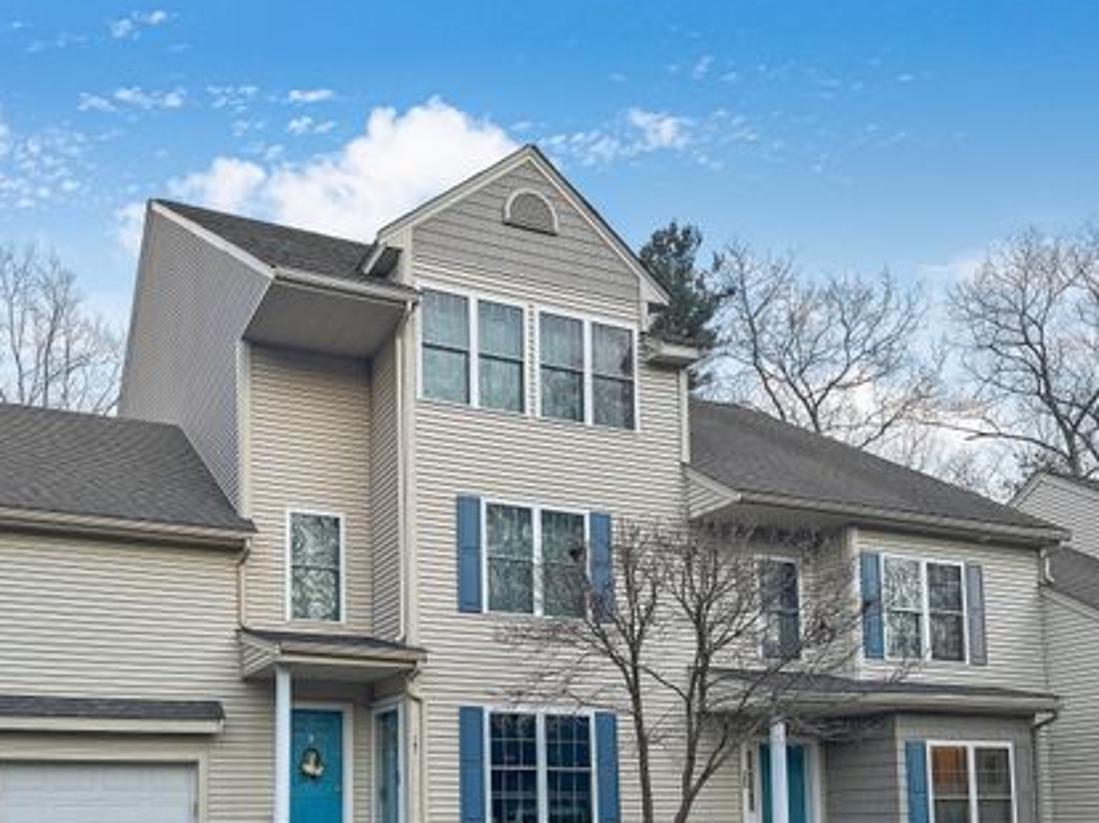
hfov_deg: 61.5
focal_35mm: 29
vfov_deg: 48.1
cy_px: 461
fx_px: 920
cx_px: 486
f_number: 1.78
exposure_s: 1/121
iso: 160
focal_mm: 6.86
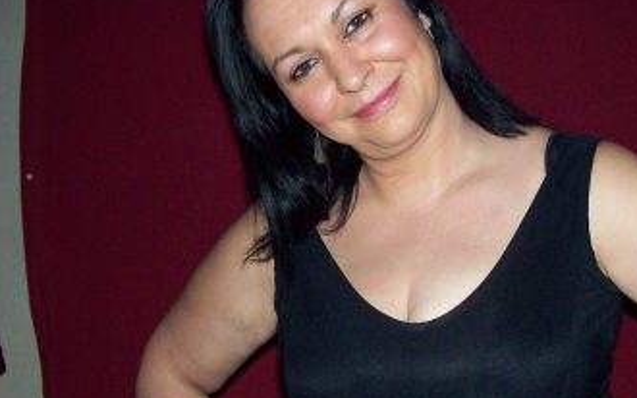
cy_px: 223
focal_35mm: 52
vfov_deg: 24.8
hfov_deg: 38.8
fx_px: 902
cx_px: 371
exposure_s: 1/64
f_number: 2.7
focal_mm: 6
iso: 140
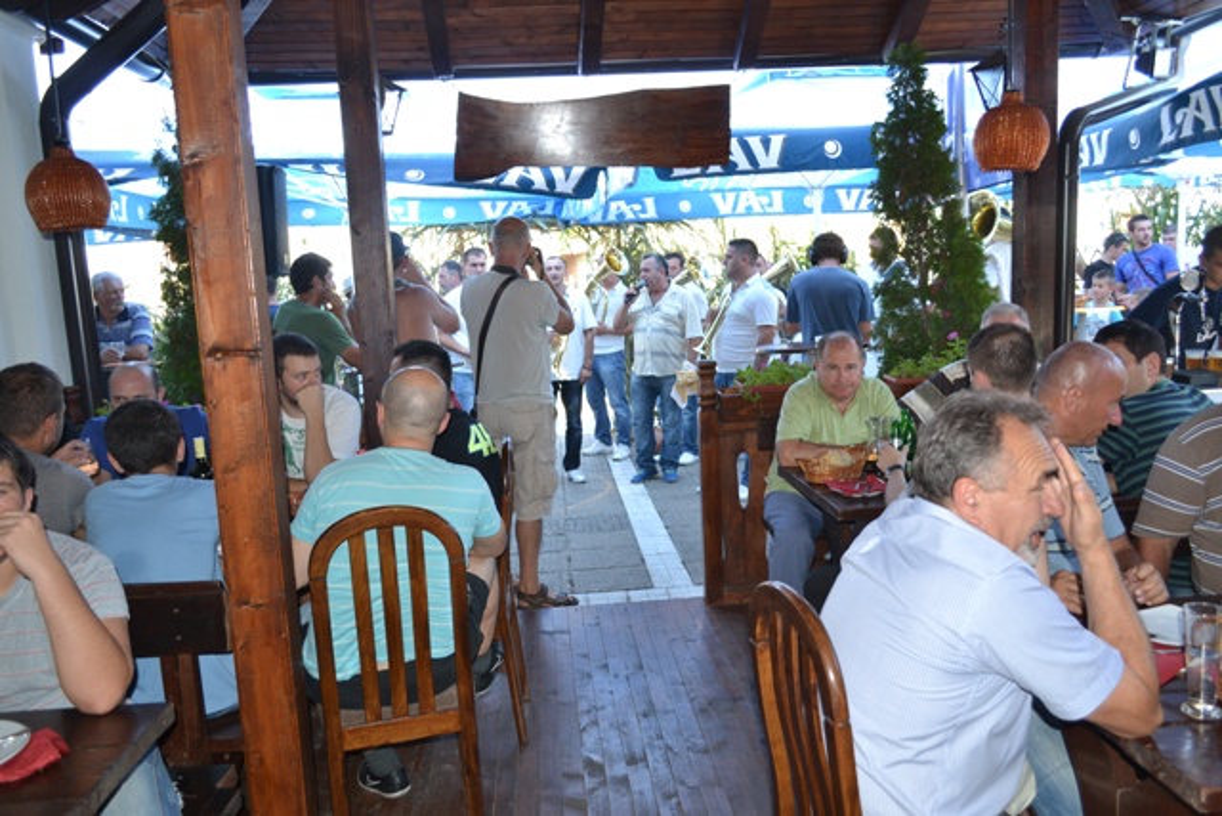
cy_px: 408
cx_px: 611
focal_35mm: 27
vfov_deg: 48.0
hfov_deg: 67.4
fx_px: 917
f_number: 4
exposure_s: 1/125
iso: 360
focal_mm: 18
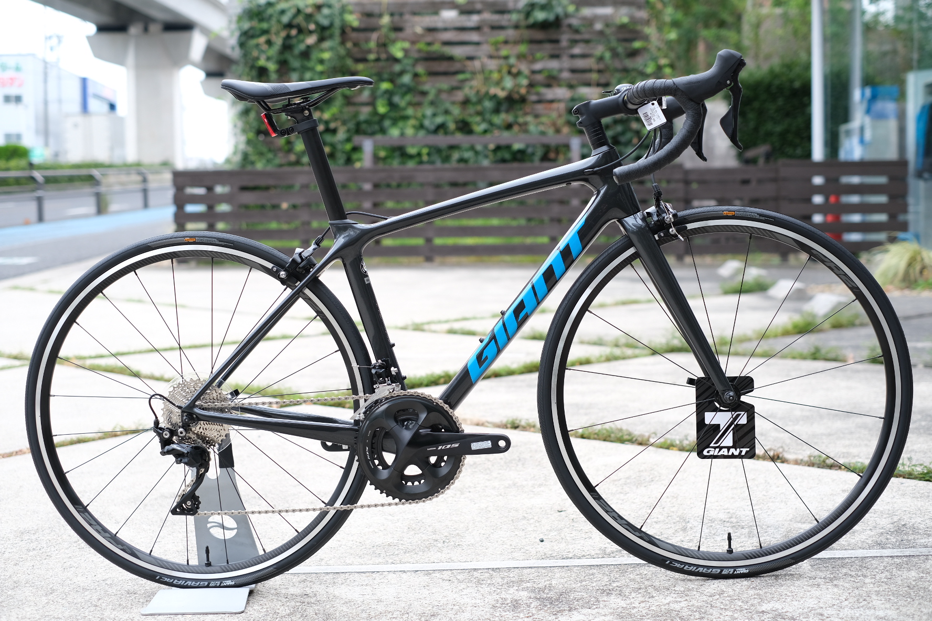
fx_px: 1372
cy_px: 310
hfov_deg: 37.5
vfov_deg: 25.5
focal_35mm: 53
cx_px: 466
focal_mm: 35
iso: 160
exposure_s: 1/400
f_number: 2.5
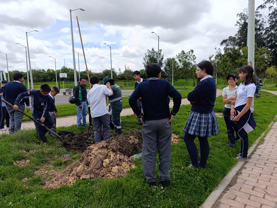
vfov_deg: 59.0
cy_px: 104
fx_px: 184
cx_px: 138
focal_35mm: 23
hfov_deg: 73.8
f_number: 1.6
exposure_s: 1/389
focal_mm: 6.14
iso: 50
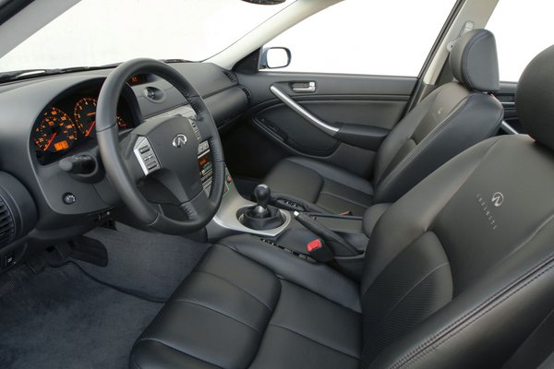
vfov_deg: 59.5
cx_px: 277
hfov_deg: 81.2
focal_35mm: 21
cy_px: 184
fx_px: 323
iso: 100
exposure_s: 1/1.5
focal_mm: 14
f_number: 11
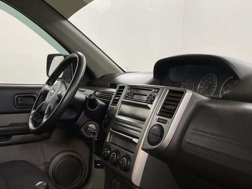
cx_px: 55
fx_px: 313
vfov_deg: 33.1
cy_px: 134
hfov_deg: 42.2
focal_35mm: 43
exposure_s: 1/100
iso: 80
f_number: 1.6
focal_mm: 4.2
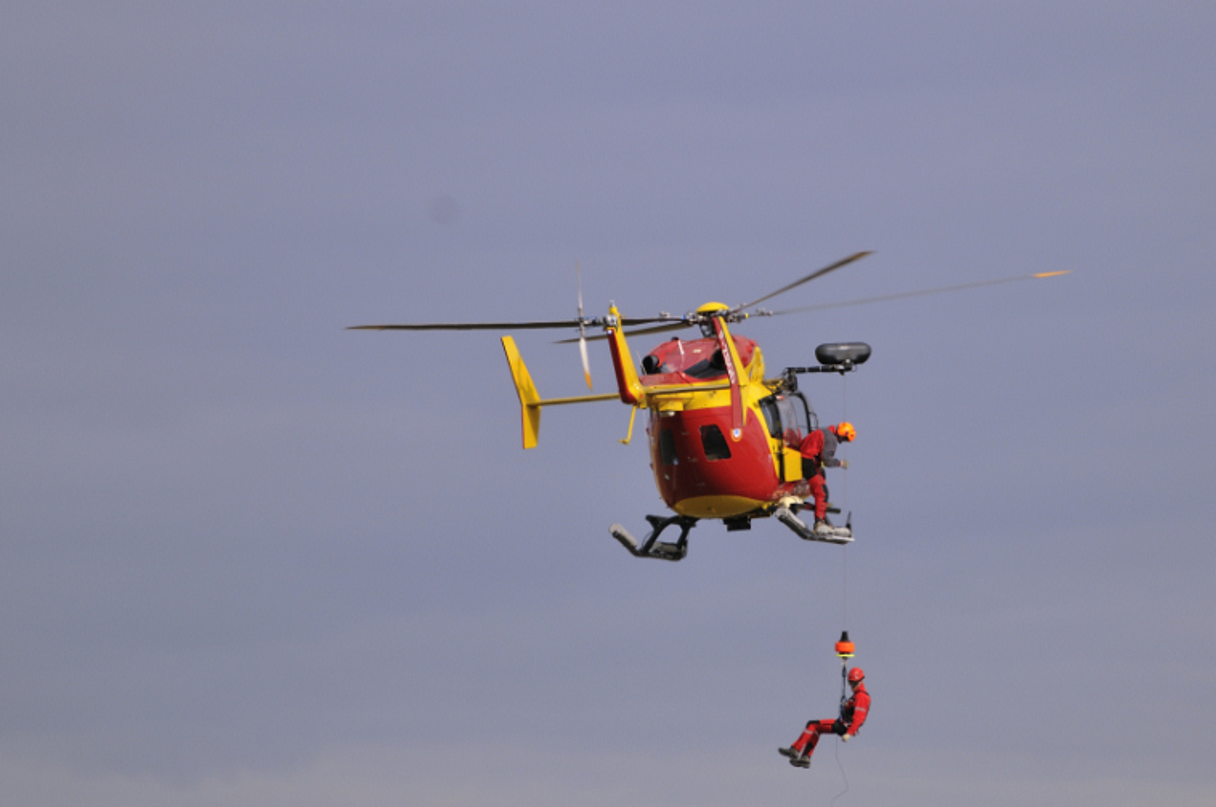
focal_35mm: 594
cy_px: 345
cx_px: 749
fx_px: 20034
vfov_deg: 2.3
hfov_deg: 3.5
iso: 200
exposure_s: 1/800
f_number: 5.6
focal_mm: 300
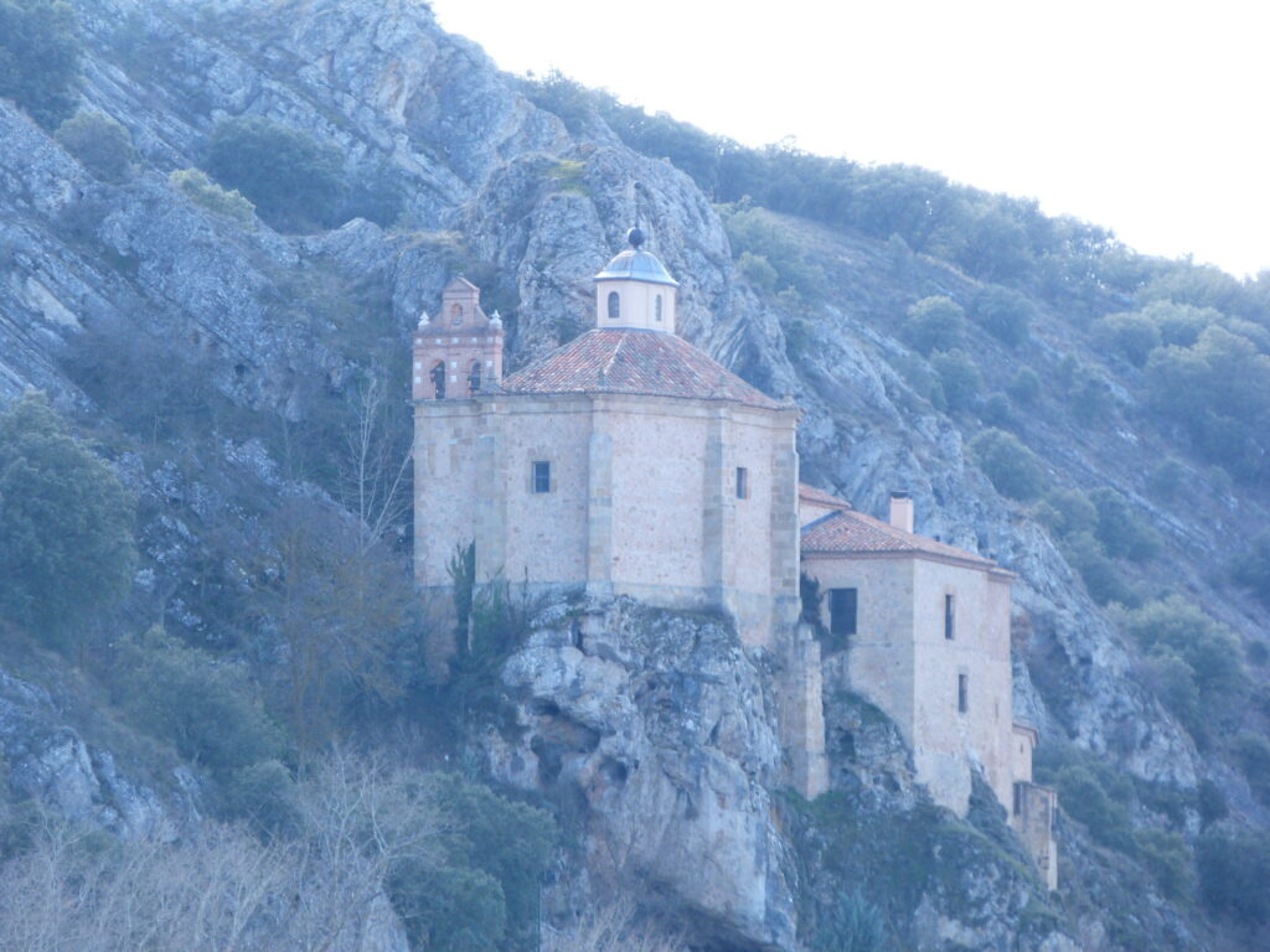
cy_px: 476
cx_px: 635
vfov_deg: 4.5
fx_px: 12180
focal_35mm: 332
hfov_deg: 6.0
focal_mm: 59.7
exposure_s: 1/100
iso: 125
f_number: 4.1
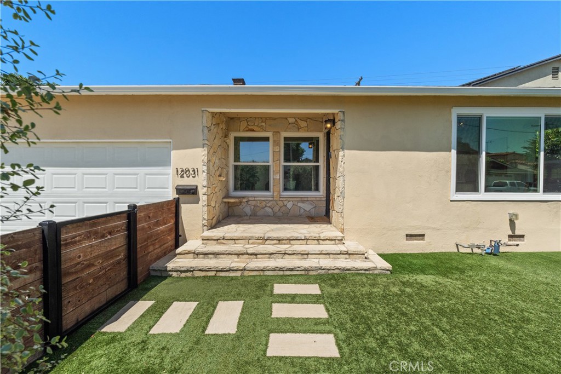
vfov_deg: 73.8
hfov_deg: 96.7
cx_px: 280
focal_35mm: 16
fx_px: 249
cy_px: 187
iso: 800
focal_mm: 16
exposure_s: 1/250
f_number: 10
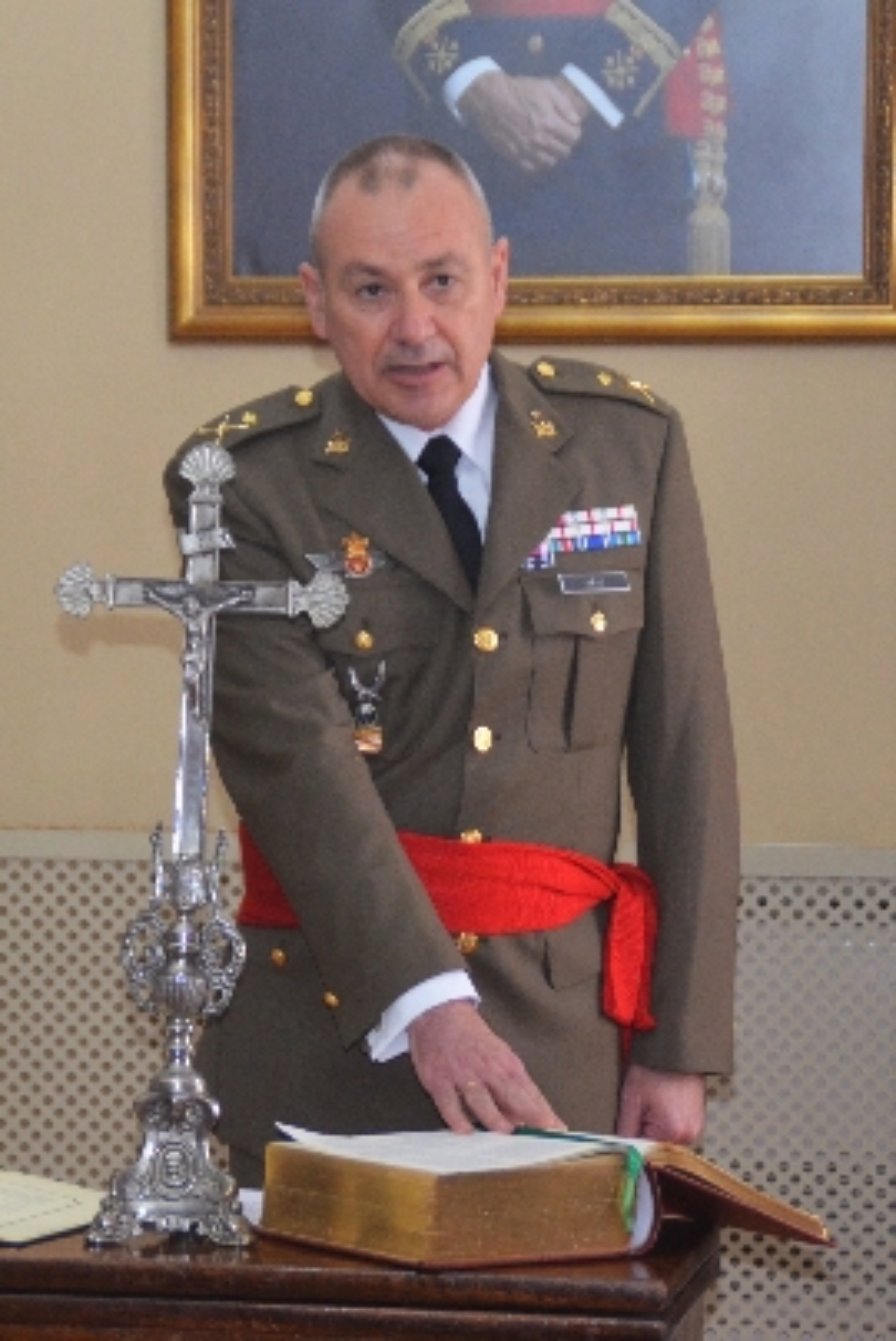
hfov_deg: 13.4
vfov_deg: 20.0
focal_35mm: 102
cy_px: 670
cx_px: 448
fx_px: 3801
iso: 1600
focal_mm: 68
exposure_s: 1/60
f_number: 5.3
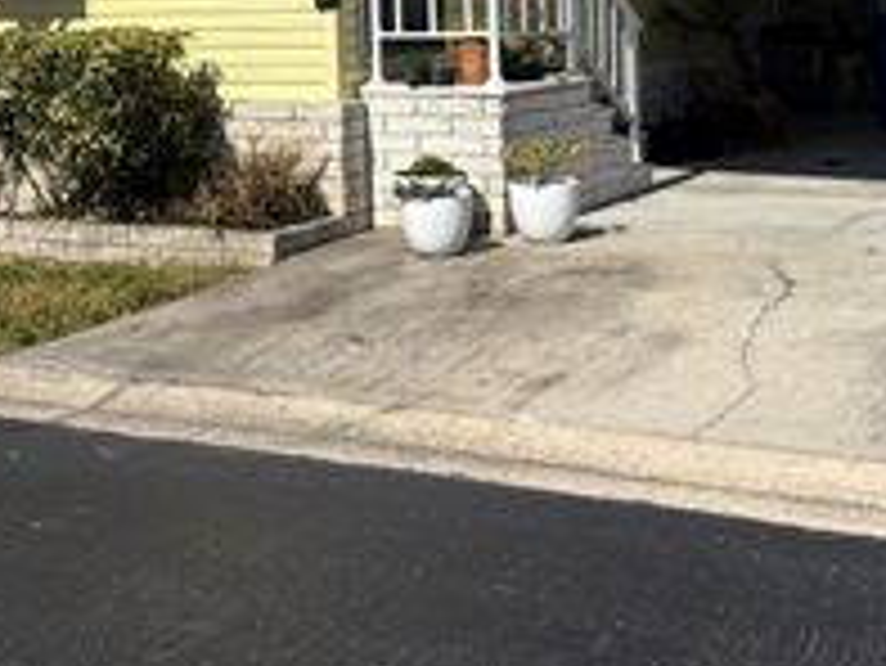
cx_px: 373
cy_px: -115
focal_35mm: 66
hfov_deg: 29.3
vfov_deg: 20.9
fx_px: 1690
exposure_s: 1/6993
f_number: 1.6
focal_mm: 5.96
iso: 50
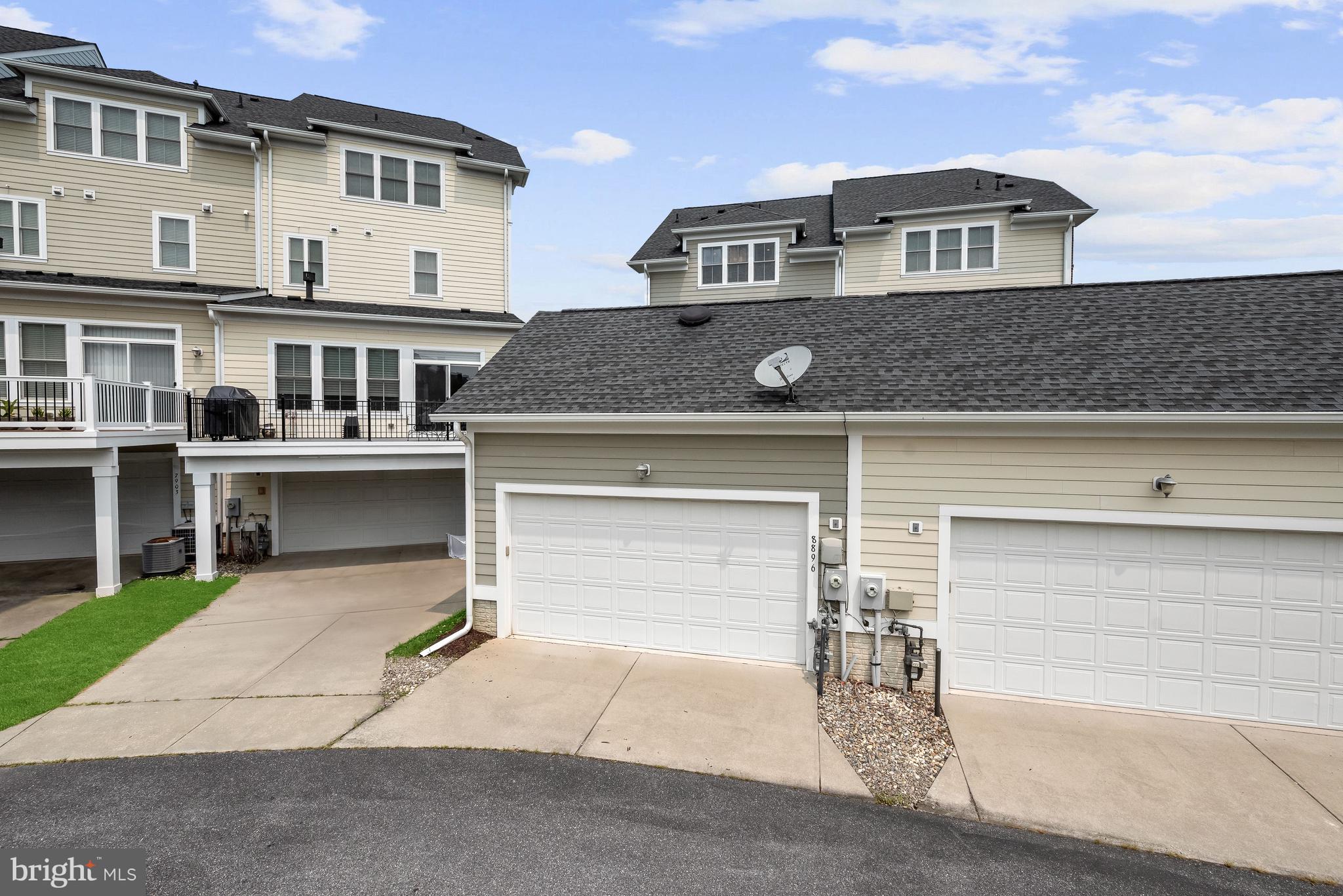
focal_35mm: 14
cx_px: 672
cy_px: 448
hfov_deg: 104.2
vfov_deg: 81.3
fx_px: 522
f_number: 8
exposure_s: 1/2500
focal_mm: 14
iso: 400
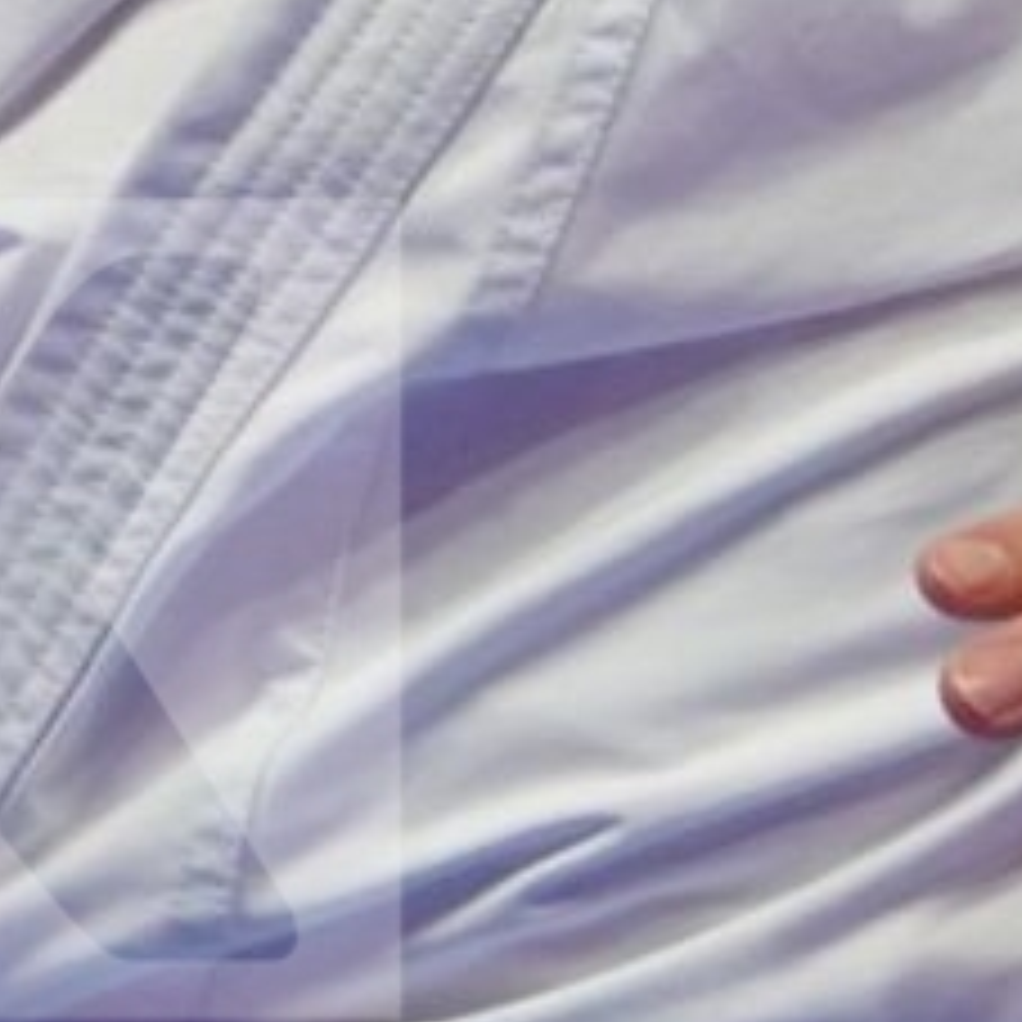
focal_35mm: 2834
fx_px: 94663
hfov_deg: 0.6
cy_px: -990
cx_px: -18
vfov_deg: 0.6
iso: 1250
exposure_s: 1/500
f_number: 4
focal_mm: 280
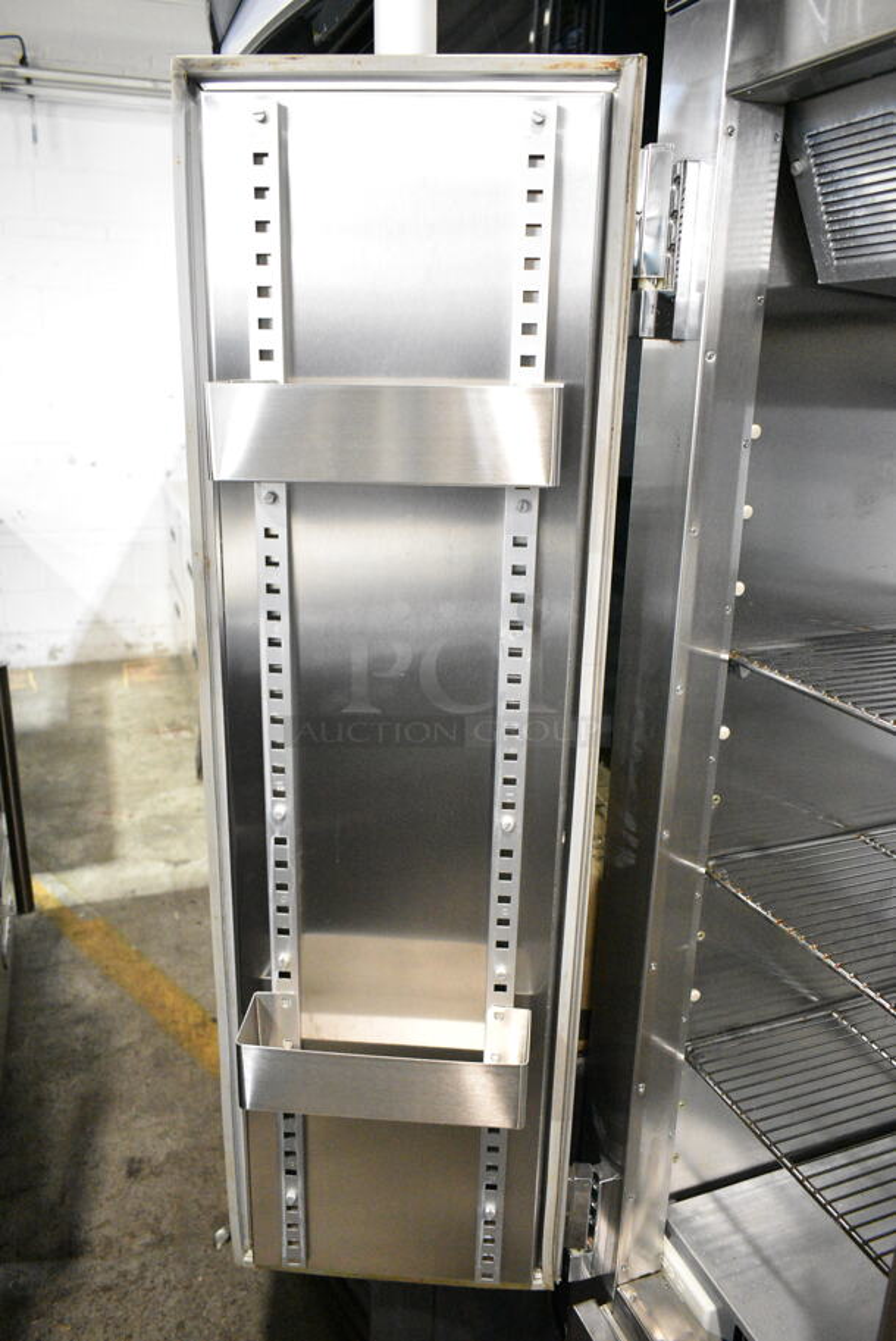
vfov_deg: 67.3
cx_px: 448
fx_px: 1006
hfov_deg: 48.0
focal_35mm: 27
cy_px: 670
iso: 6400
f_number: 3.5
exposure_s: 1/200
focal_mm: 18
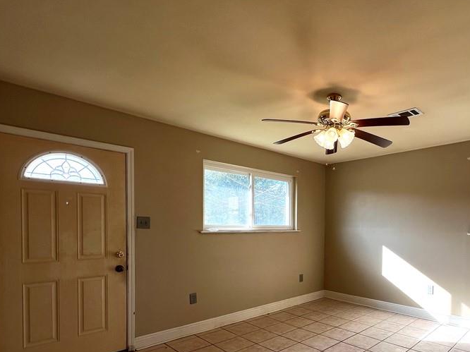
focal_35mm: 20
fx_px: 271
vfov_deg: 64.5
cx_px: 320
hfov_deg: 78.6
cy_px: 231
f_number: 1.8
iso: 32
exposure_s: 1/120
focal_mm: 1.57
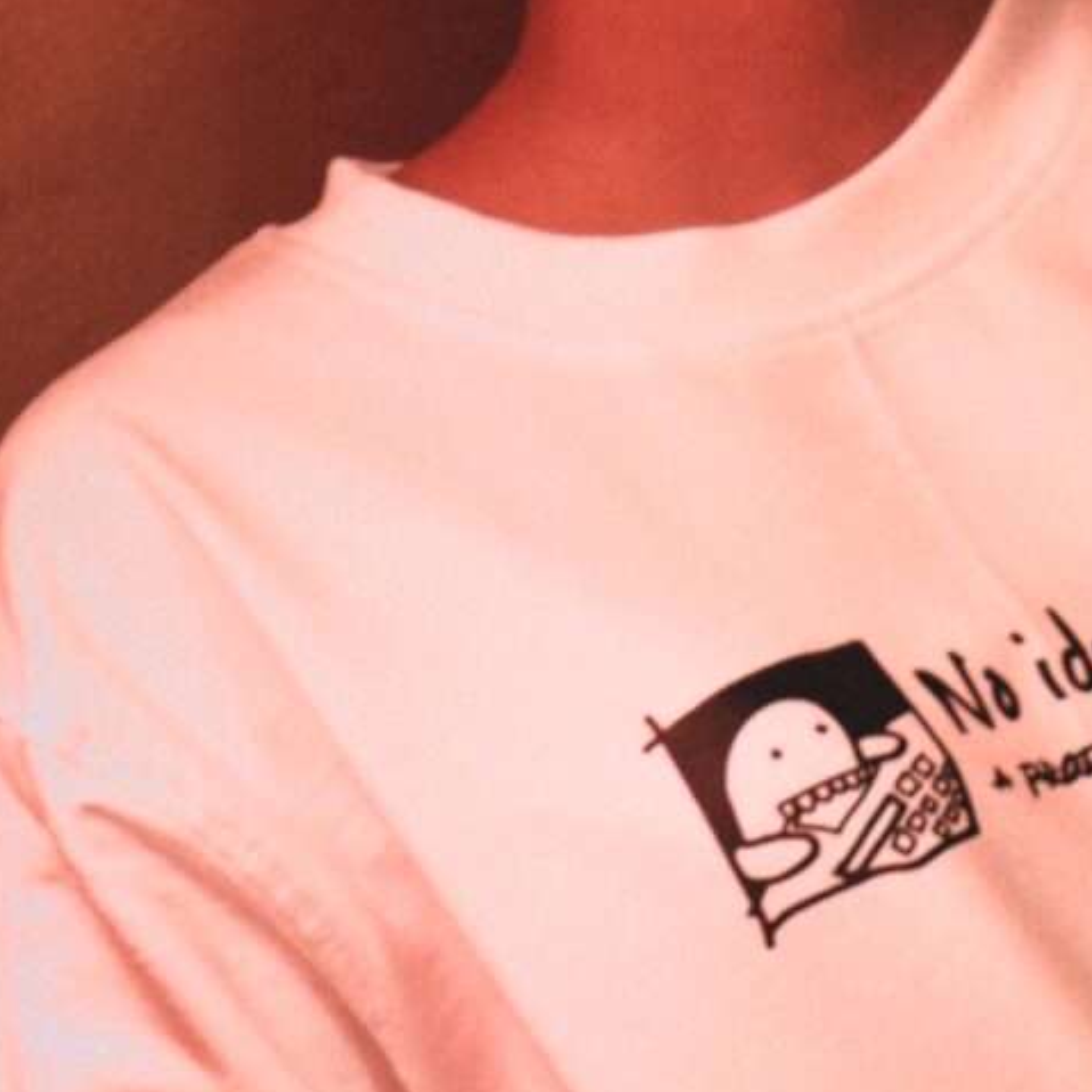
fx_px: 5675
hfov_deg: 10.9
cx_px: 908
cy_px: 1400
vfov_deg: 10.8
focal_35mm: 159
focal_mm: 23
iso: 500
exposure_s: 1/40
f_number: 1.4
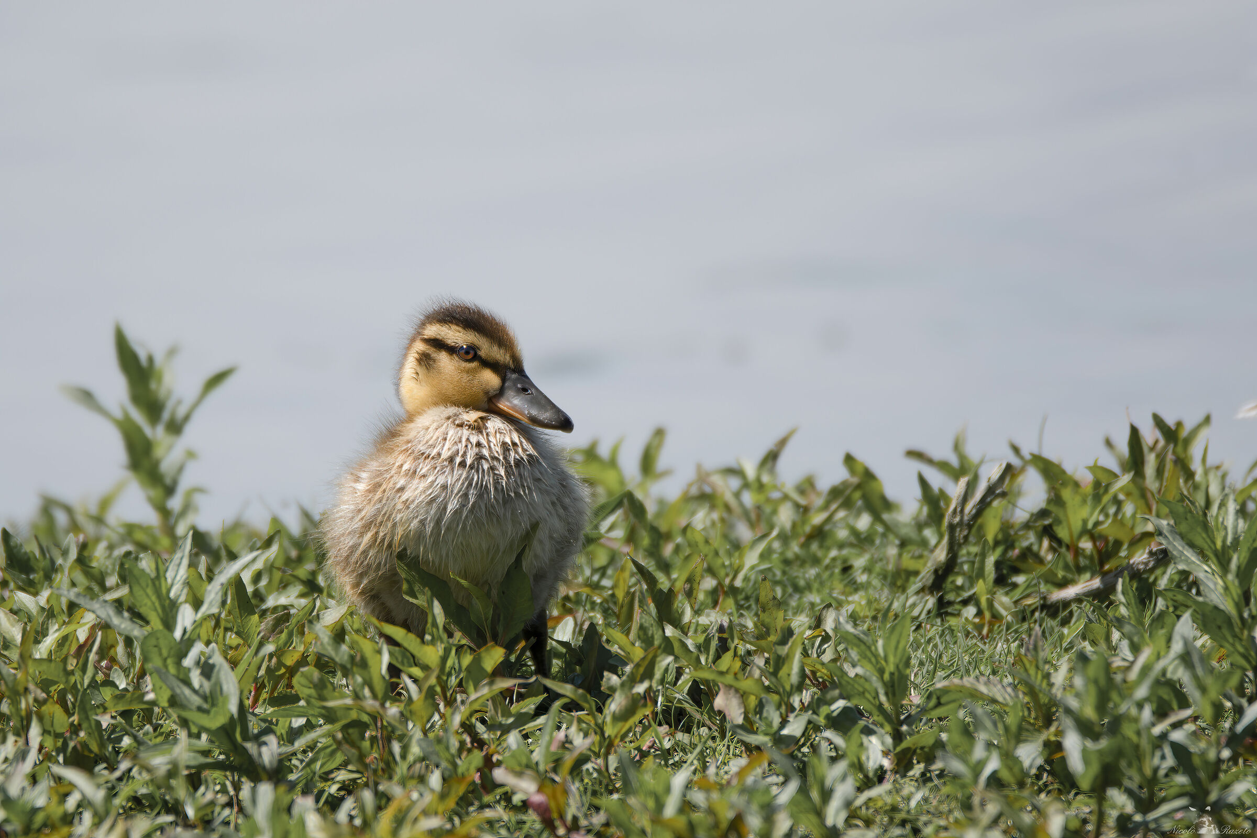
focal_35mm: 900
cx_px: 628
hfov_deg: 2.3
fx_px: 31423
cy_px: 419
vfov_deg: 1.5
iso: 125
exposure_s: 1/640
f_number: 6.3
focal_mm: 600
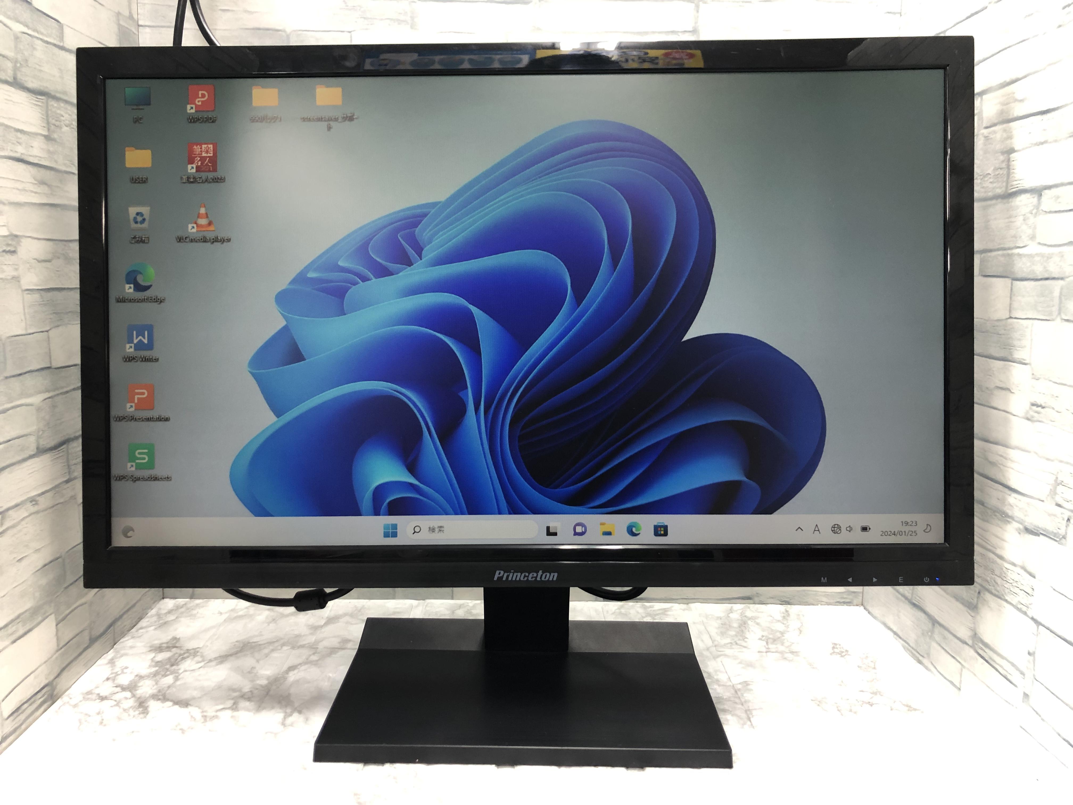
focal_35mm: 28
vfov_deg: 49.7
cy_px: 402
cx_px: 536
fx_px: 868
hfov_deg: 63.4
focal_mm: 3.99
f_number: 1.8
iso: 50
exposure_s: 1/15
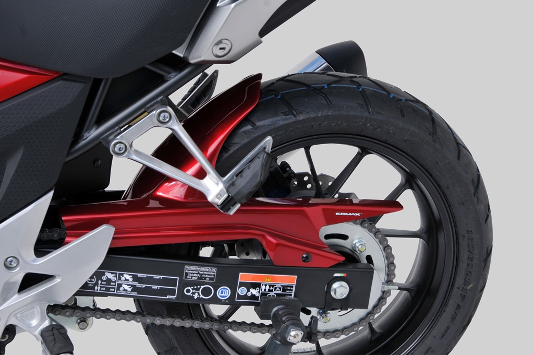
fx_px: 1244
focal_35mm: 84
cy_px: 178
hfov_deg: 24.2
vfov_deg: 16.2
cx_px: 267
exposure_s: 1/320
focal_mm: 56
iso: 200
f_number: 9
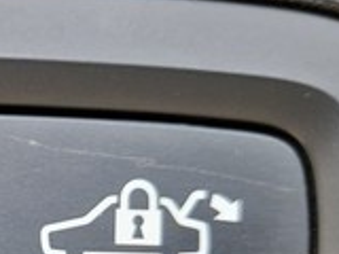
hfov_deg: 19.6
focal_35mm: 92
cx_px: -108
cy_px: 282
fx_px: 901
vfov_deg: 15.6
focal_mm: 5.4
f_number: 1.8
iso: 1000
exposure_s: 1/100
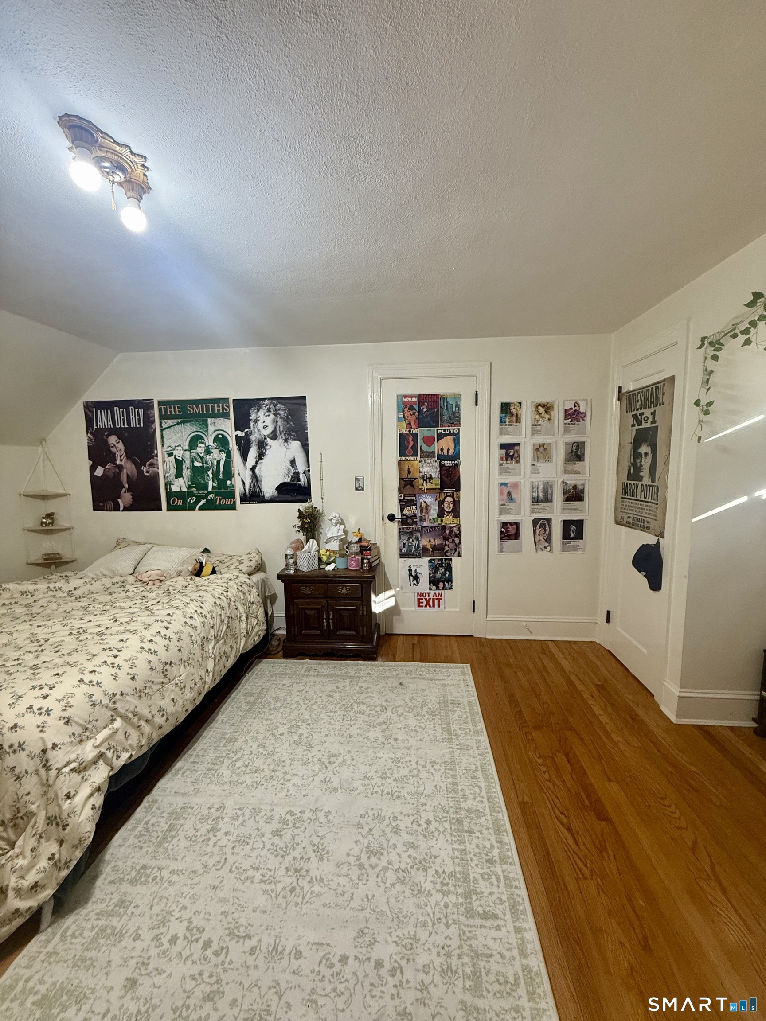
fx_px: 413
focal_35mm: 14
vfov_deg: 102.1
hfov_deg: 85.7
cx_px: 383
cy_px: 510
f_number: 2.2
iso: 320
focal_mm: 2.22
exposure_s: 1/60
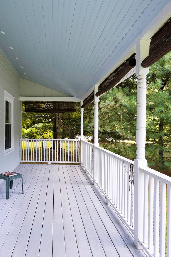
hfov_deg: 51.7
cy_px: 129
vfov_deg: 74.3
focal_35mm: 24
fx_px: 169
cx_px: 47
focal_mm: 15.5
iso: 320
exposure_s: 1/100
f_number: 11
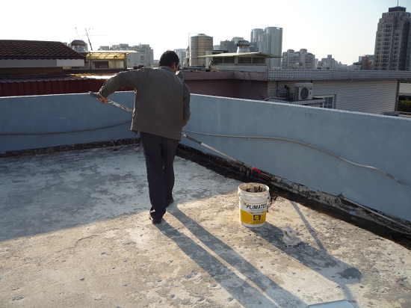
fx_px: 356
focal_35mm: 30
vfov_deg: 46.8
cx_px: 206
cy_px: 154
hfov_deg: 60.0
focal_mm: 5.2
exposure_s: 1/320
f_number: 4
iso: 100
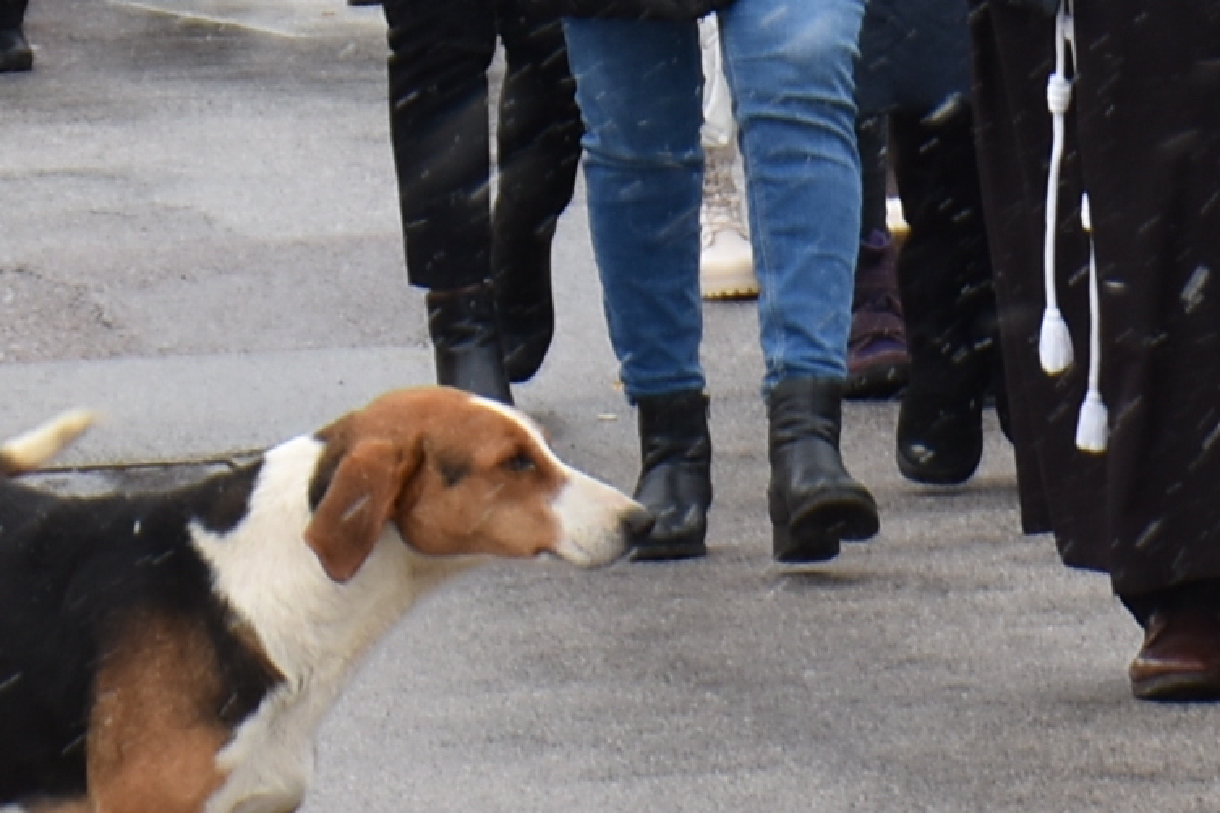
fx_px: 14571
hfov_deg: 4.8
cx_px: 1045
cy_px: -842
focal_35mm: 430
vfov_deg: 3.2
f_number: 5.6
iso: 160
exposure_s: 1/125
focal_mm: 48
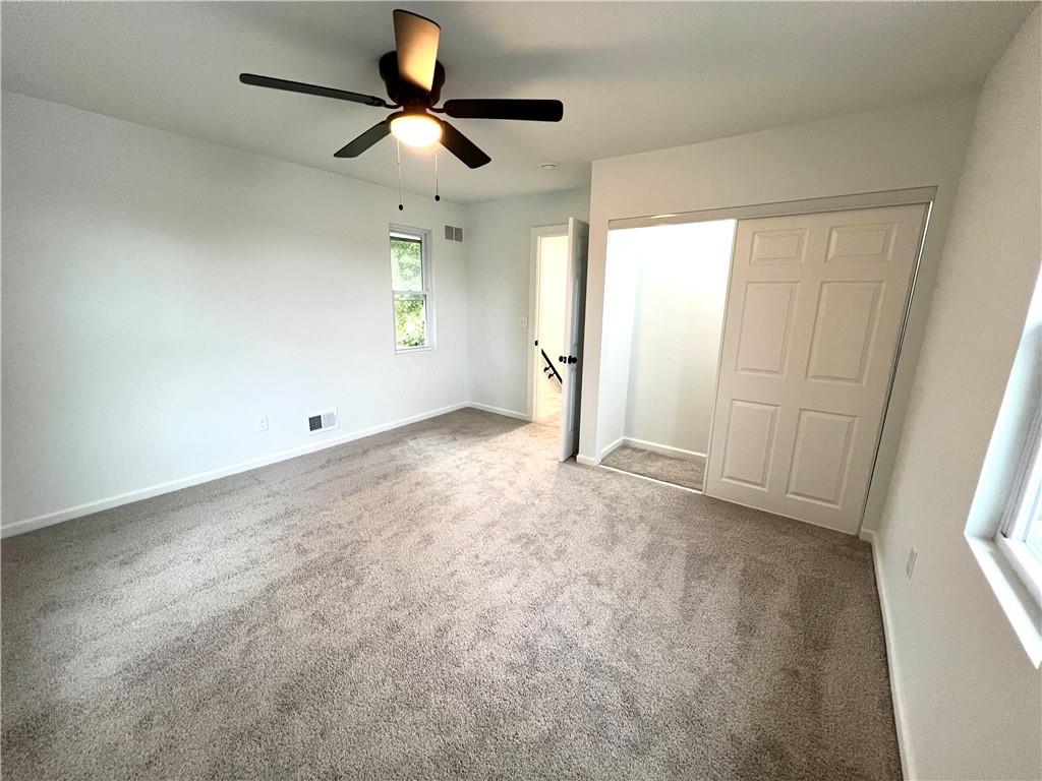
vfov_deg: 89.9
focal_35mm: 13
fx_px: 391
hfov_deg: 106.2
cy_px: 390
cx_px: 521
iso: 200
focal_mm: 1.57
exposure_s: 1/60
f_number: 1.8
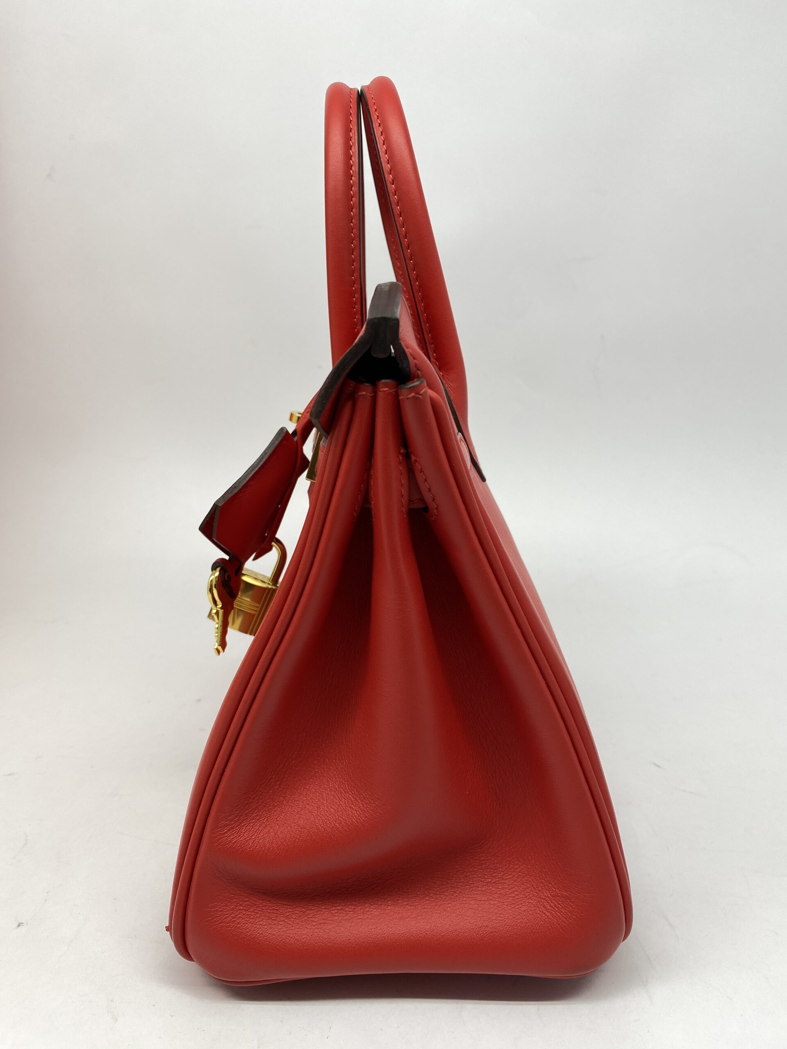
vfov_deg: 67.3
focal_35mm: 26
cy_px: 524
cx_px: 394
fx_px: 788
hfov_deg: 53.1
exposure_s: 1/100
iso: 40
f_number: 1.8
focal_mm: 4.25
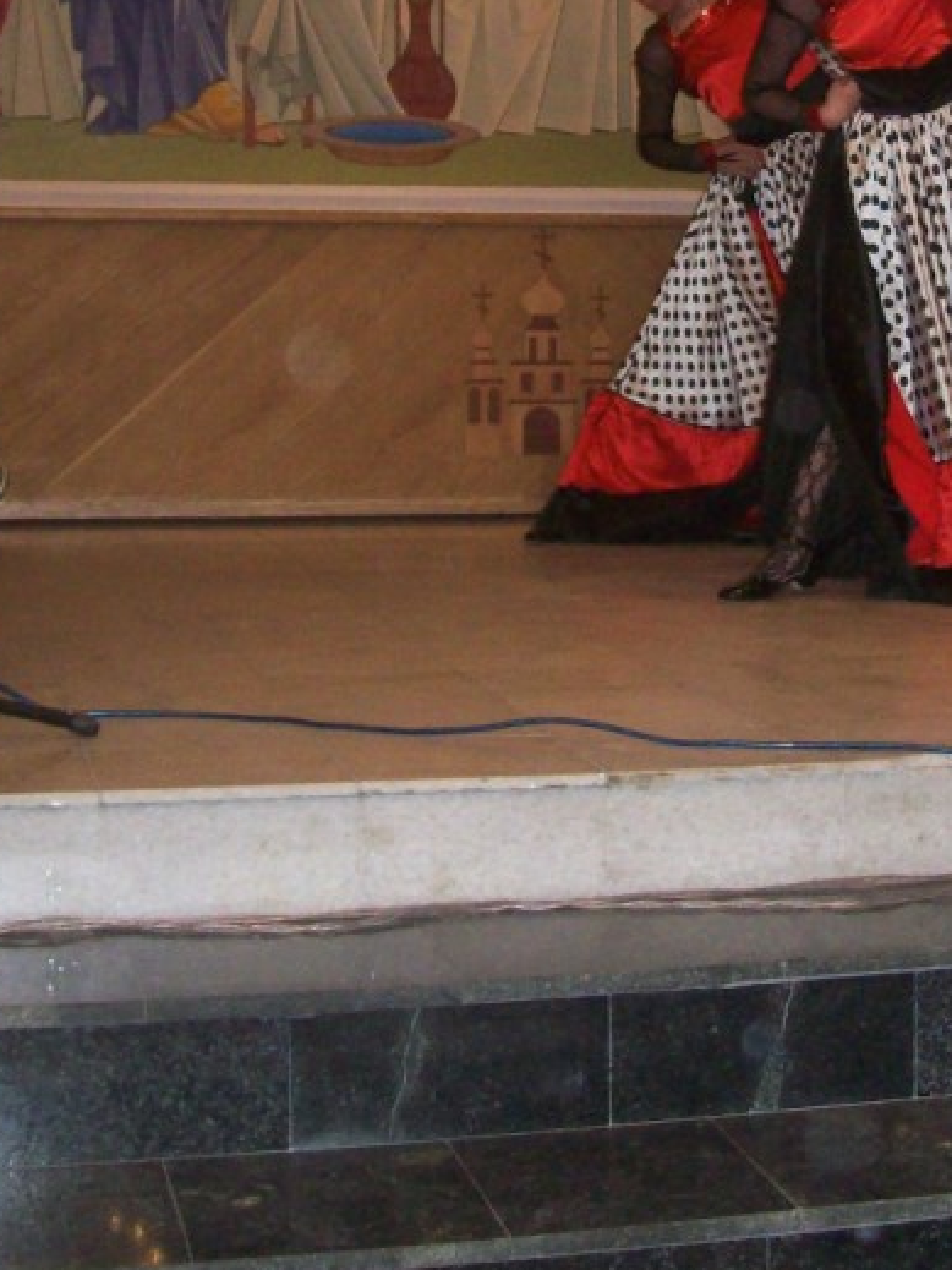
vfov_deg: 26.4
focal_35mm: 71
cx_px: 667
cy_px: 113
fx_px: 2605
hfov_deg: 20.6
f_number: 2.7
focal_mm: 6
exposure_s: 1/64
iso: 200
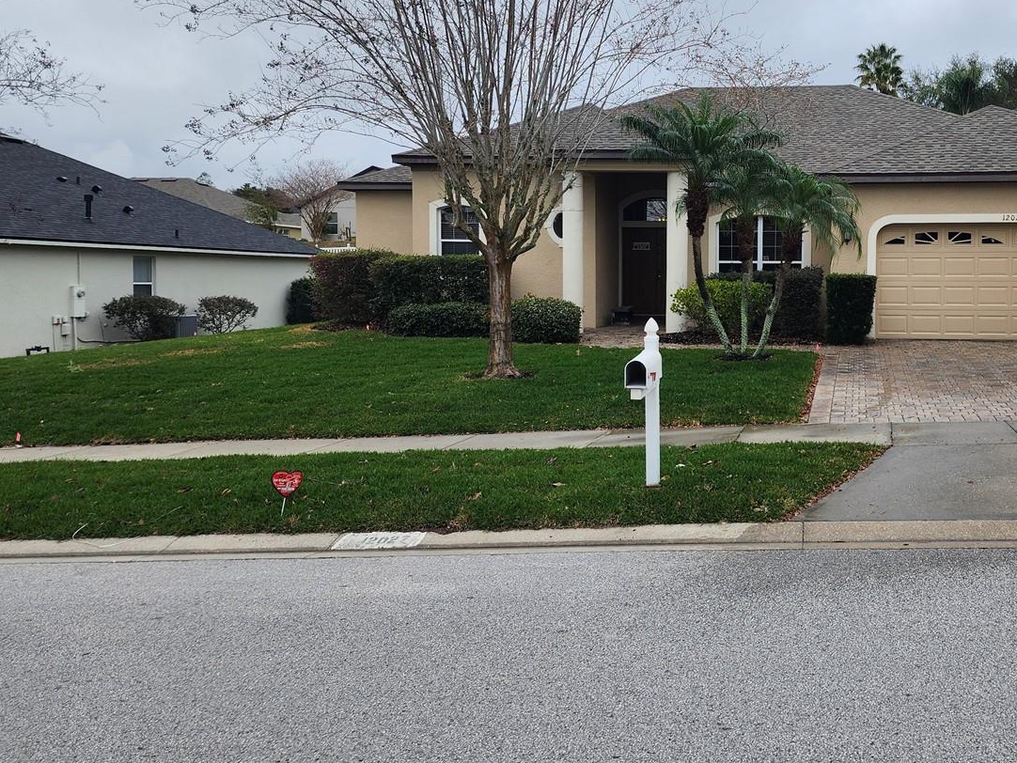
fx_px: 999
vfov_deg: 41.6
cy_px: 304
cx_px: 736
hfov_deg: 52.1
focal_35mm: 34
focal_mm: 6.4
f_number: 1.8
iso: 12
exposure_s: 1/575
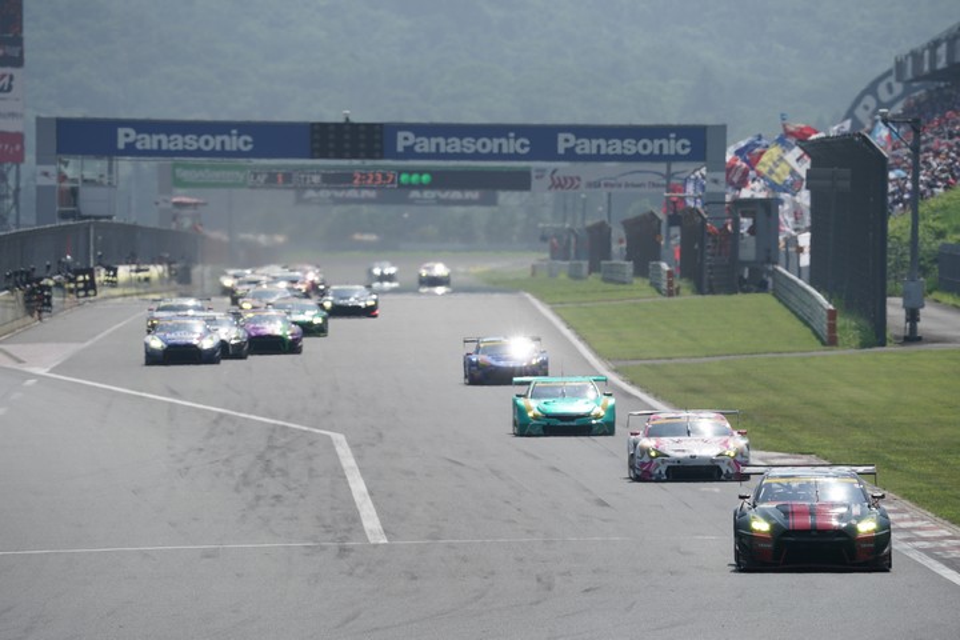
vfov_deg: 2.7
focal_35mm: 518
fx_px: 13812
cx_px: 480
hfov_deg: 4.0
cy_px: 320
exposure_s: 1/800
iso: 200
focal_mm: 518
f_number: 8
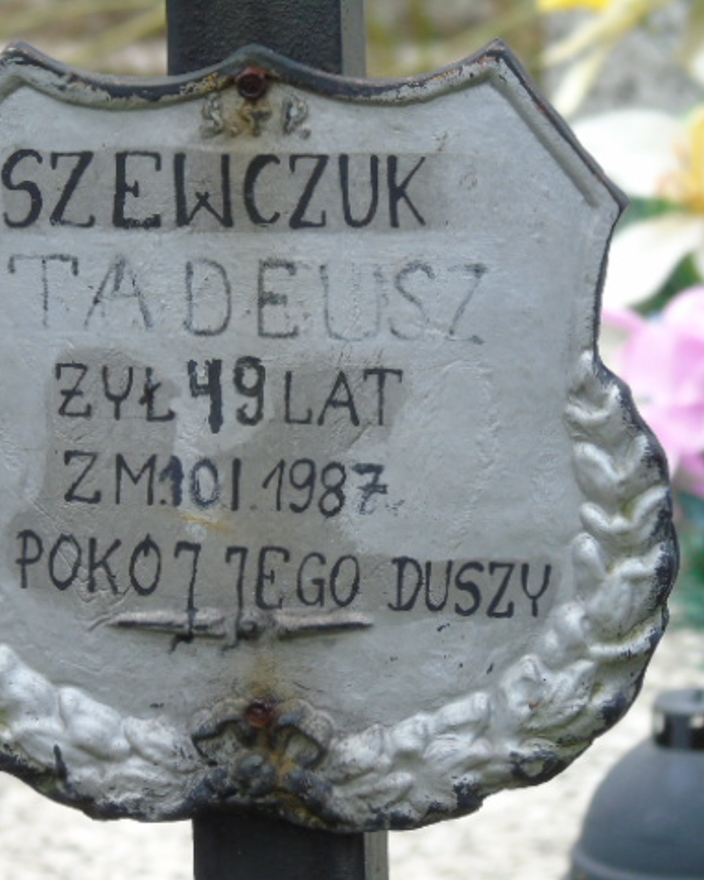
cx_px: 208
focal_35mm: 415
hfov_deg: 3.7
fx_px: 10802
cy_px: 441
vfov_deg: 4.7
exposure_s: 1/125
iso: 250
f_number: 5.1
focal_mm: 57
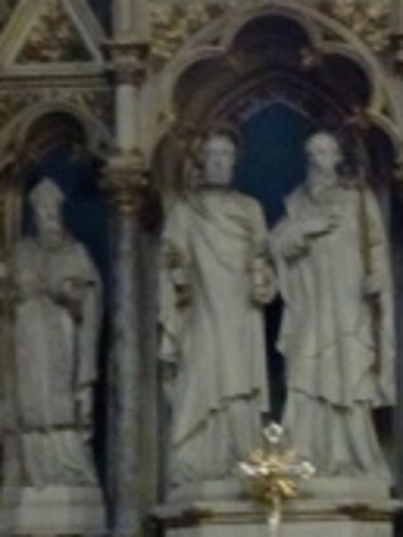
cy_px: 393
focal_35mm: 96
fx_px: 1490
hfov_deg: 15.3
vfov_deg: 20.3
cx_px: 320
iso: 3200
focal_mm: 5.61
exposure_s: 1/20
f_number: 4.5
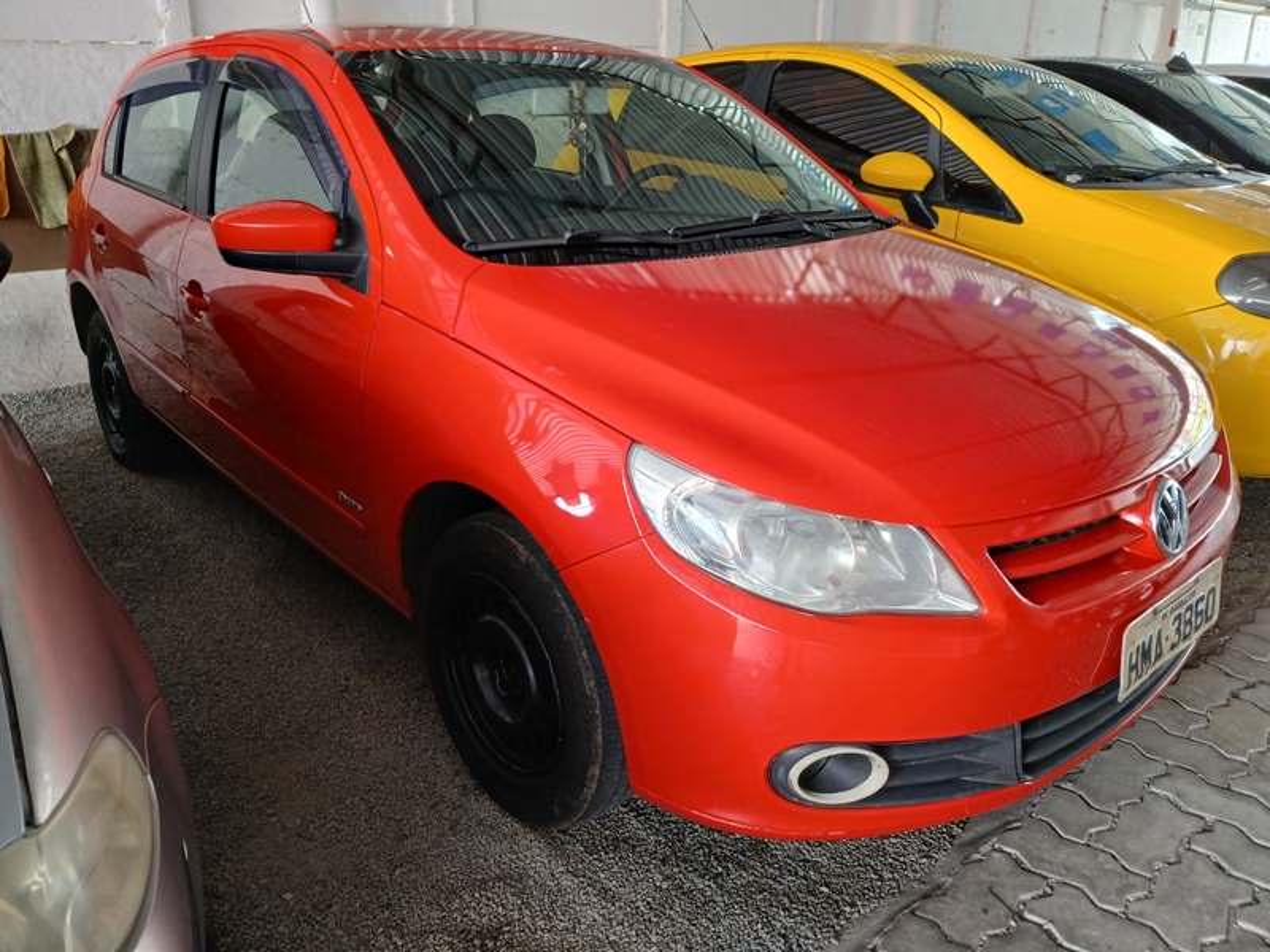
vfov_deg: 53.1
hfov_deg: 67.3
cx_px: 635
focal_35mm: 26
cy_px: 476
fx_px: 954
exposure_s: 1/60
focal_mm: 3.98
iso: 100
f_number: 1.8
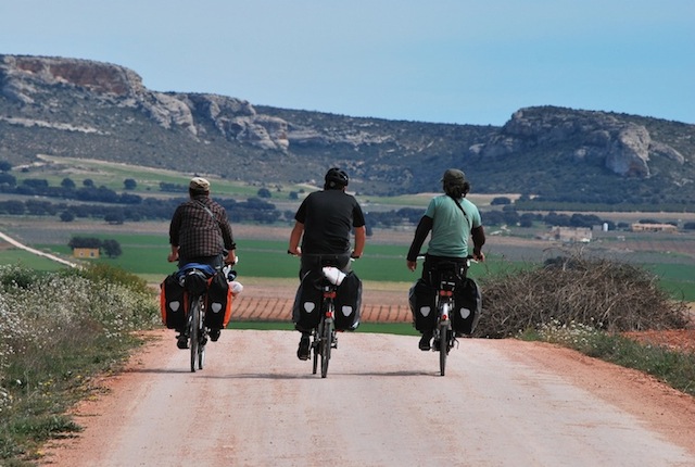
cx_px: 348
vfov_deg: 4.6
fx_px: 5805
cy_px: 234
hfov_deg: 6.9
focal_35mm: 300
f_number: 10
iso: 200
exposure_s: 1/500
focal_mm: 200
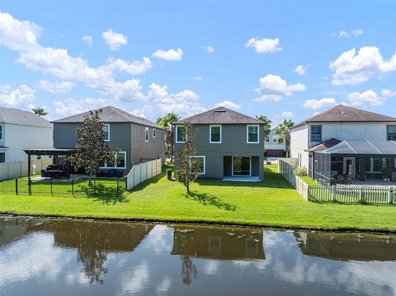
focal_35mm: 24
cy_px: 148
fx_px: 274
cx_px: 198
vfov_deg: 56.7
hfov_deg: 71.6
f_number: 2.8
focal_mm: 12.29
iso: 130
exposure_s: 1/2500
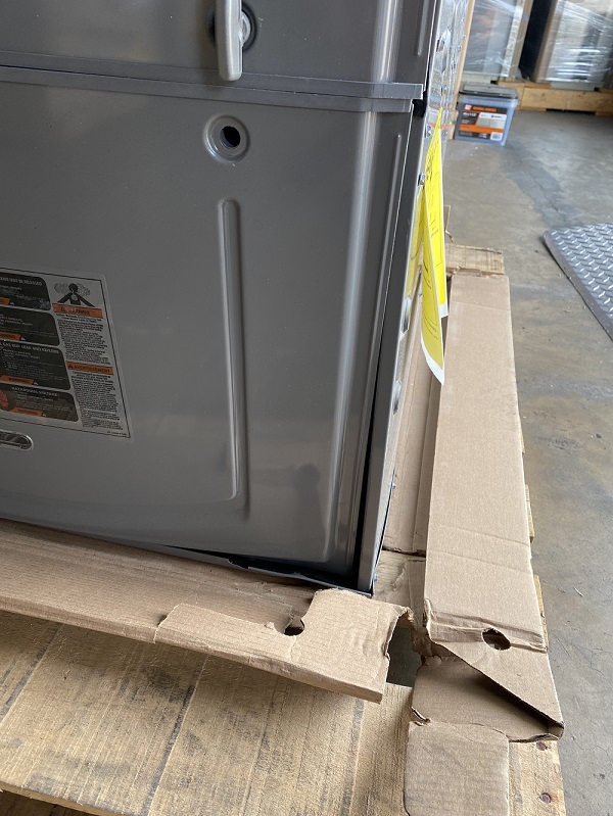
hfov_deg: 53.1
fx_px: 613
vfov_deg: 67.3
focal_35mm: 26
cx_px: 306
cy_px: 408
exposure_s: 1/121
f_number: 1.8
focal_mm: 4.25
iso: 64
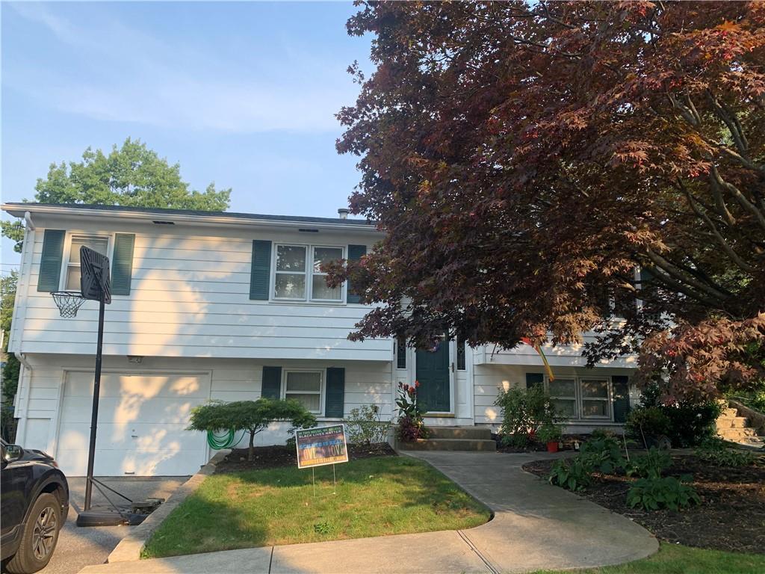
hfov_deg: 67.3
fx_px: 575
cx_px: 382
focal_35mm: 26
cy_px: 287
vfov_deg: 53.1
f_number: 1.8
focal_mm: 4.25
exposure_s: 1/829
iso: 25
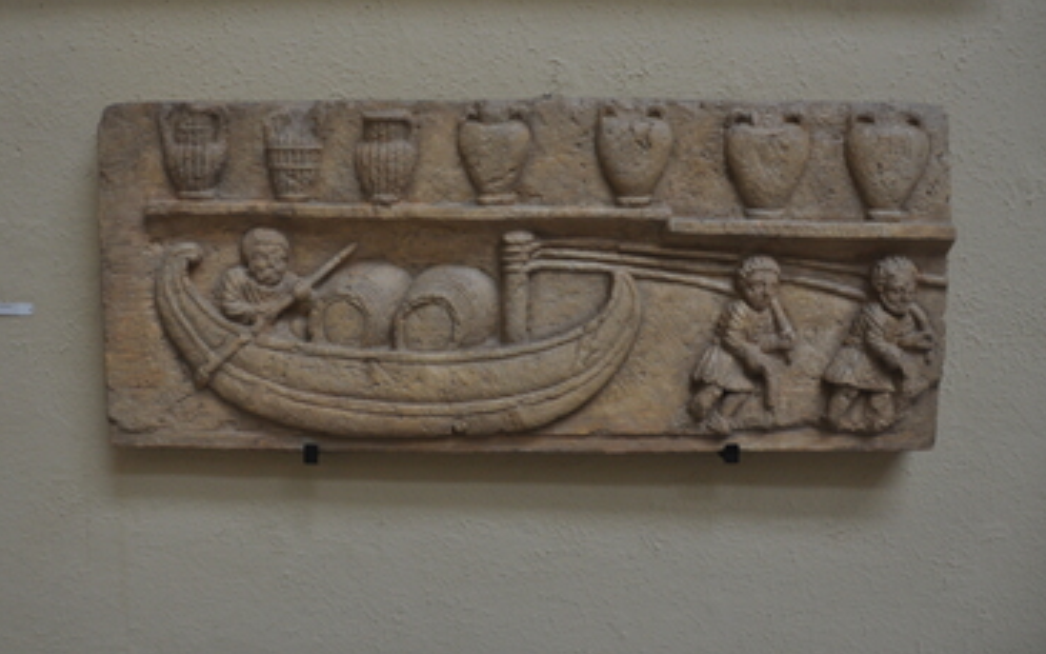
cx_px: 443
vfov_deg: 38.2
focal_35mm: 33
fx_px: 941
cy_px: 271
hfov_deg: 57.9
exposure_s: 1/50
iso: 640
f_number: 3.5
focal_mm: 18
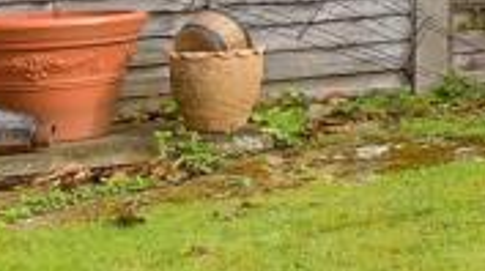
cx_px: 1102
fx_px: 1169
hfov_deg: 15.5
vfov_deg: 12.7
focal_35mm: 91
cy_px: -105
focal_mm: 10
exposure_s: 1/160
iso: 250
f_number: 8
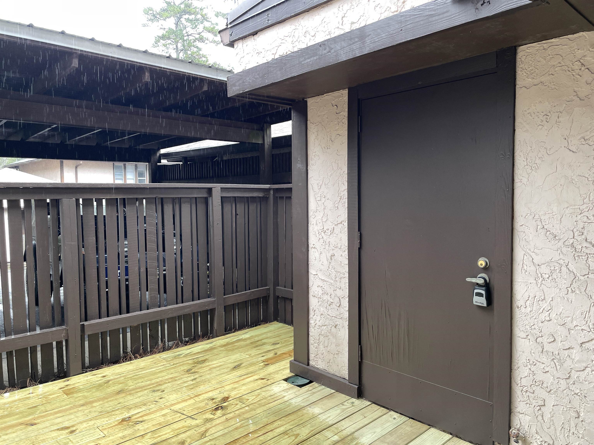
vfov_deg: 53.1
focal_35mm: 26
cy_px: 222
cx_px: 297
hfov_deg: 67.3
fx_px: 446
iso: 80
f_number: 1.6
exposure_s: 1/121
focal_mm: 4.2
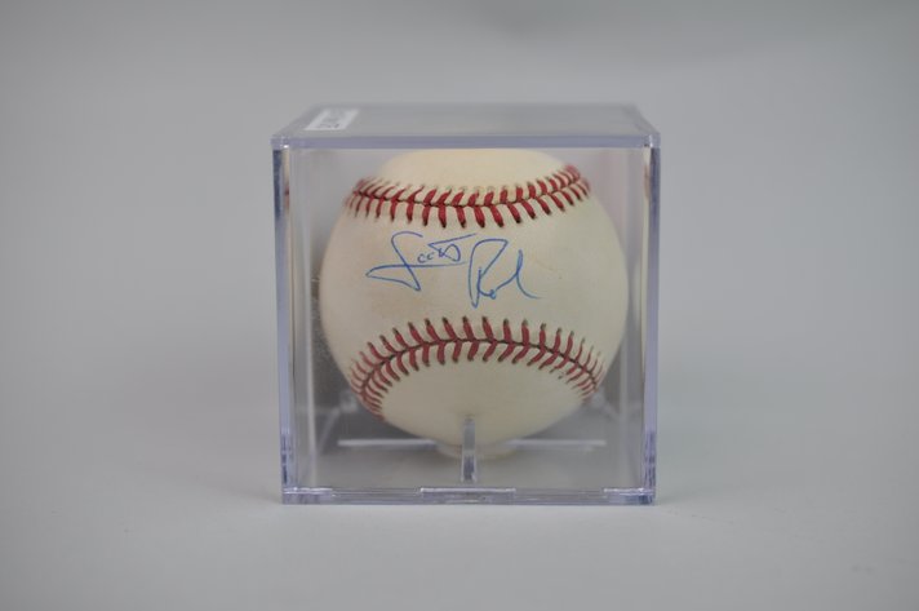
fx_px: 1530
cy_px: 306
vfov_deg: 22.6
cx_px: 460
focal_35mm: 60
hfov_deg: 33.4
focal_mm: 40
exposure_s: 1/60
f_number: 4
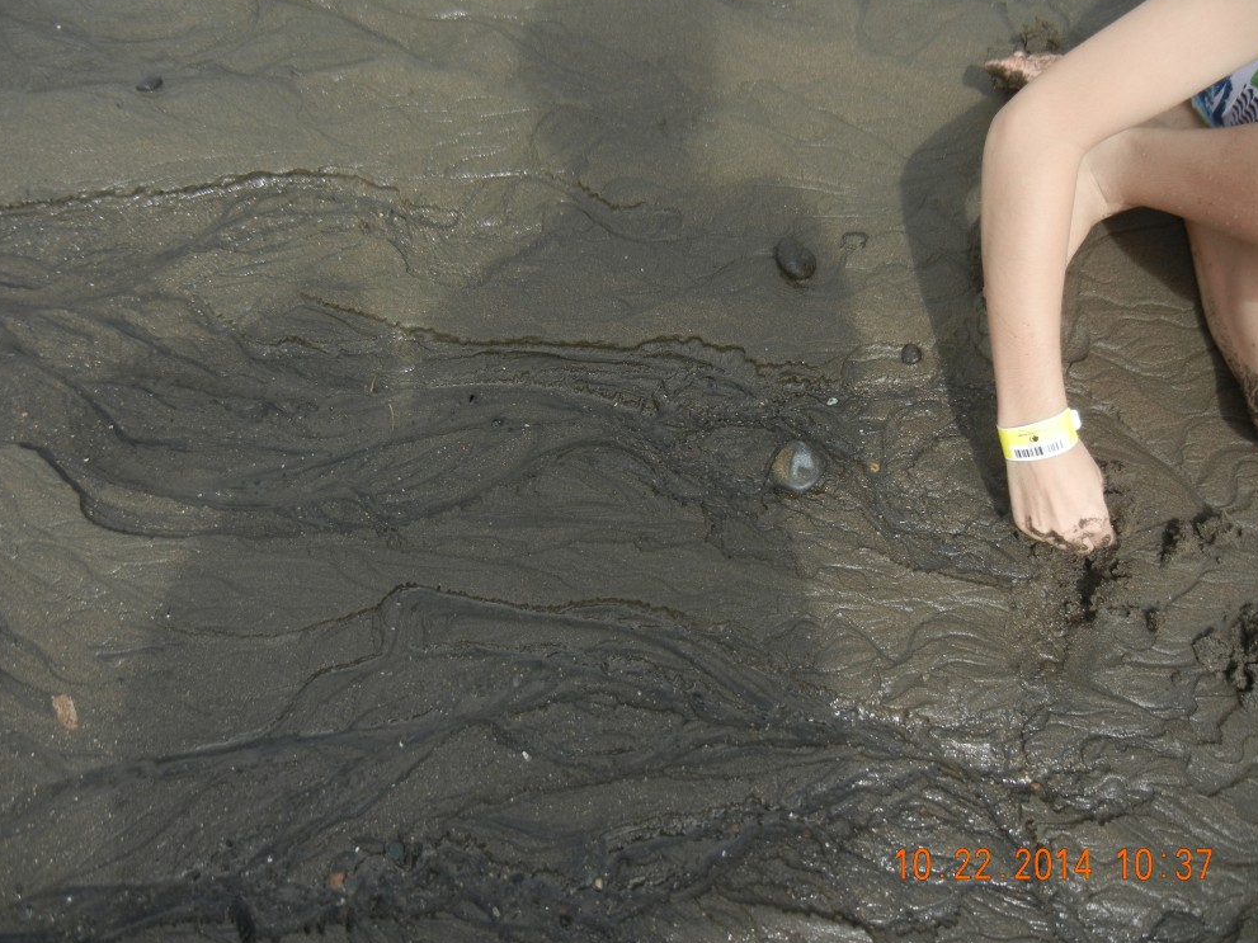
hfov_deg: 58.4
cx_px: 642
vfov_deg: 45.4
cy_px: 478
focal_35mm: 31
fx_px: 1126
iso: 160
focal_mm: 5.4
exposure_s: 1/326
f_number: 7
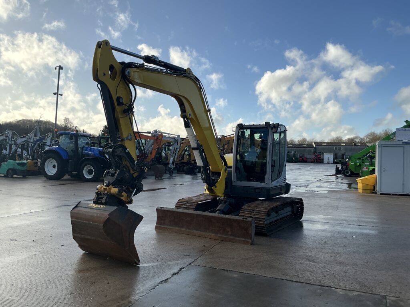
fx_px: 332
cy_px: 154
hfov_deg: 63.4
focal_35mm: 28
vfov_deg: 49.7
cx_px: 205
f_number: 1.8
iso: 25
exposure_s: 1/1848
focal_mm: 3
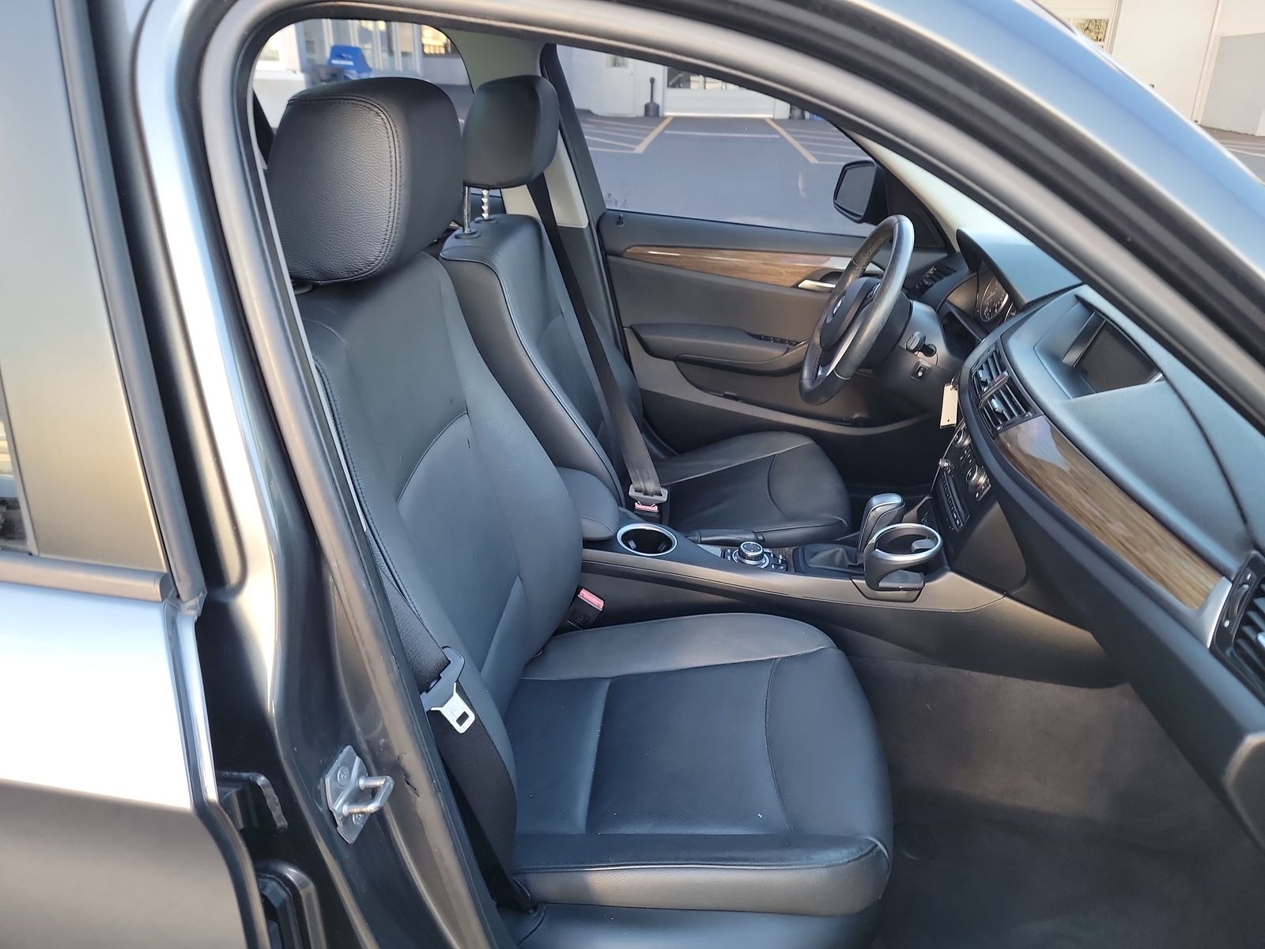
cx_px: 632
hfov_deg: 71.6
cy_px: 474
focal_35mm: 24
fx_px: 877
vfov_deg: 56.8
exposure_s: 1/59
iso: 199
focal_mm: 6.7
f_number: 1.8
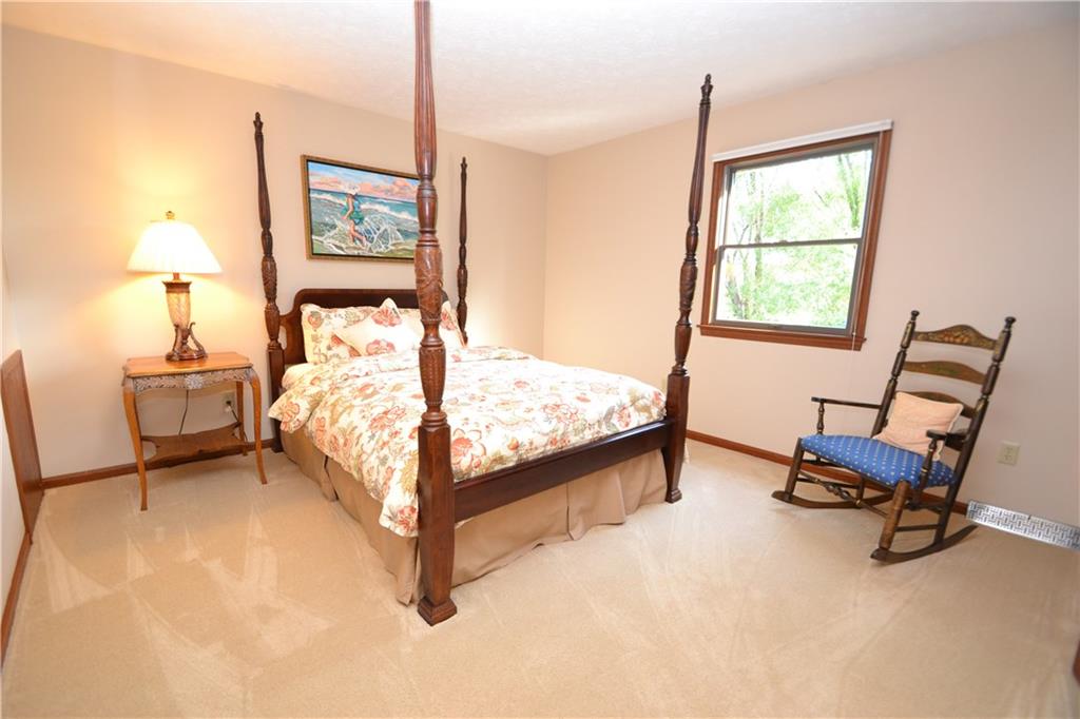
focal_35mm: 15
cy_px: 360
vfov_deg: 77.3
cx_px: 540
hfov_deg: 100.4
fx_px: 450
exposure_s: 1/60
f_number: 3.5
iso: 720
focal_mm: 10
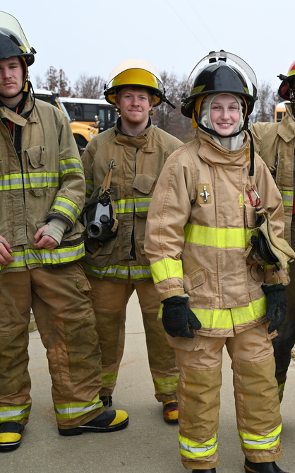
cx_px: 306
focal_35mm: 54
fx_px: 692
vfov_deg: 37.7
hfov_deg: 23.0
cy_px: 239
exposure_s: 1/250
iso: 200
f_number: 4
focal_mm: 34.5
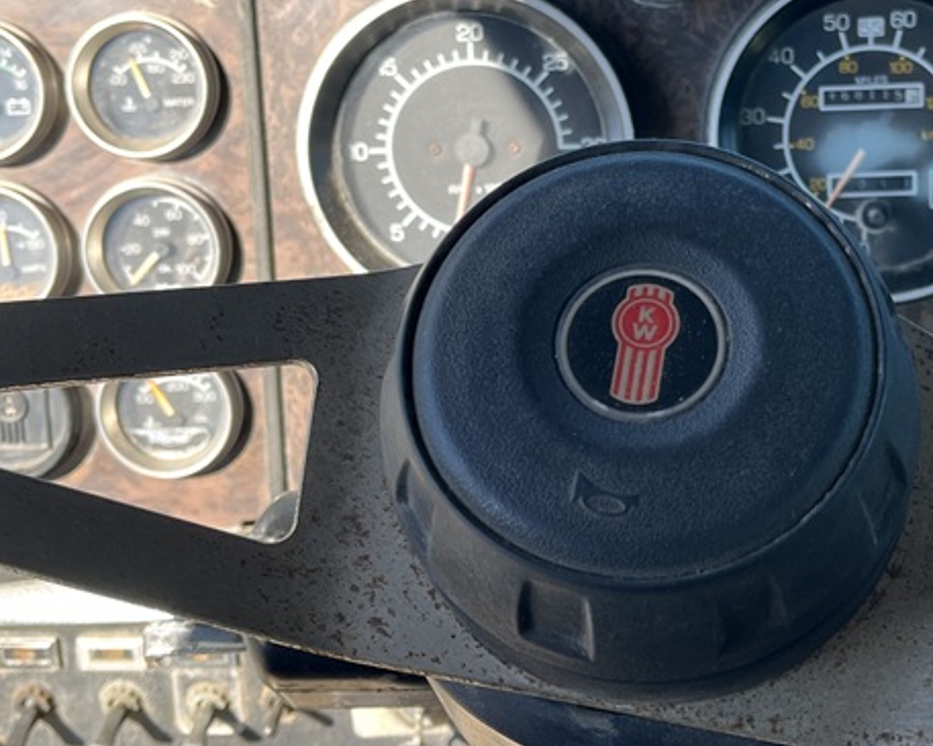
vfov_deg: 26.9
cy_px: 237
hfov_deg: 33.2
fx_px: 1545
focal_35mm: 56
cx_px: 657
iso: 50
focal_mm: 5.1
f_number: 1.6
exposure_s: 1/532
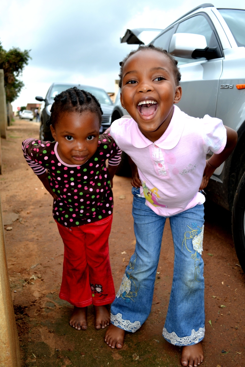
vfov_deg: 61.9
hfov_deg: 43.6
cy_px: 184
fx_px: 306
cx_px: 122
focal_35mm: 30
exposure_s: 1/125
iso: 125
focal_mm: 20
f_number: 4
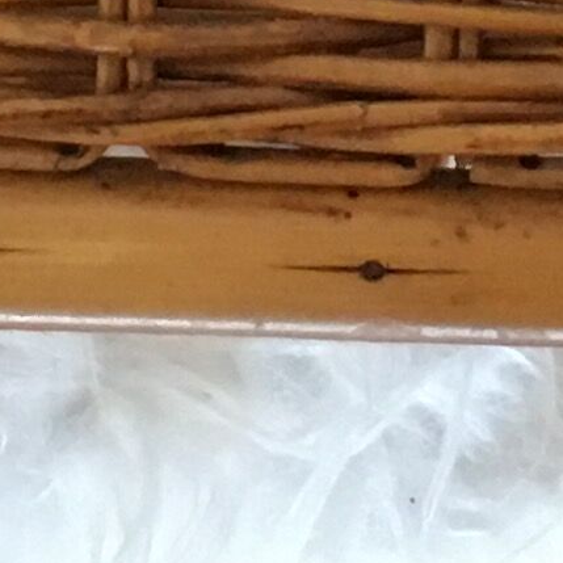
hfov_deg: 7.3
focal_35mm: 241
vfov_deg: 6.7
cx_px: 220
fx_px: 4435
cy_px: -1068
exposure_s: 1/33
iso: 250
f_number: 2.2
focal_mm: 4.15
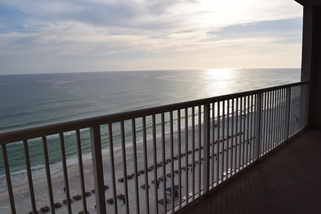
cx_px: 160
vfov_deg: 47.9
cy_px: 107
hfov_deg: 67.4
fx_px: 241
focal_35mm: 27
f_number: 11
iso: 220
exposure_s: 1/500
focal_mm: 18
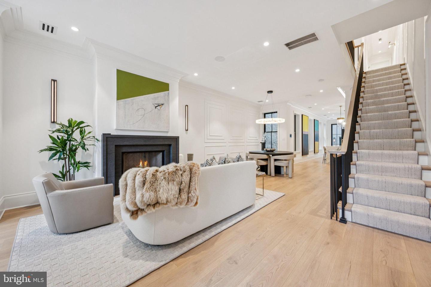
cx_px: 216
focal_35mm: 14
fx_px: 168
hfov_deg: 104.3
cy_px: 144
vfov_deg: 81.2
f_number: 7.1
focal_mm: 14
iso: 400
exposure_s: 1/20
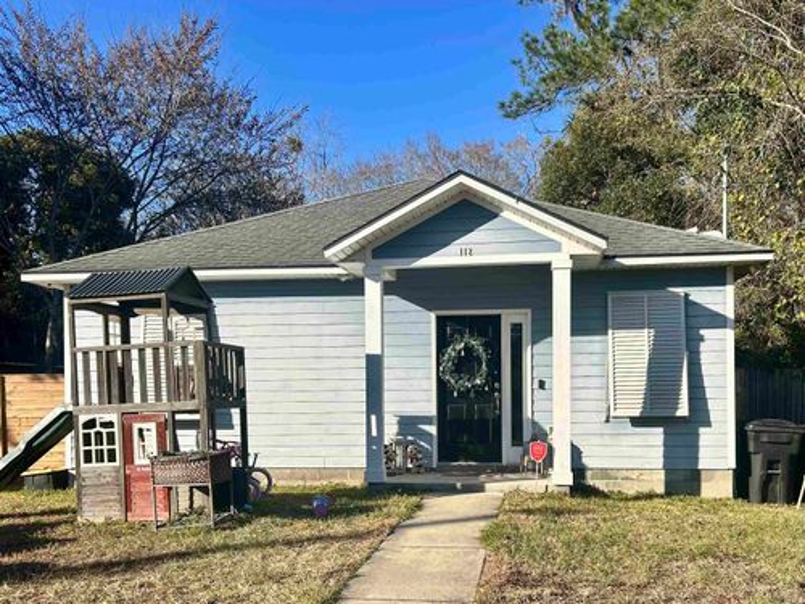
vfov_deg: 53.1
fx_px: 605
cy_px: 302
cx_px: 402
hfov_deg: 67.3
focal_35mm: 26
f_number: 1.5
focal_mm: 5.7
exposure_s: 1/3704
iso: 50
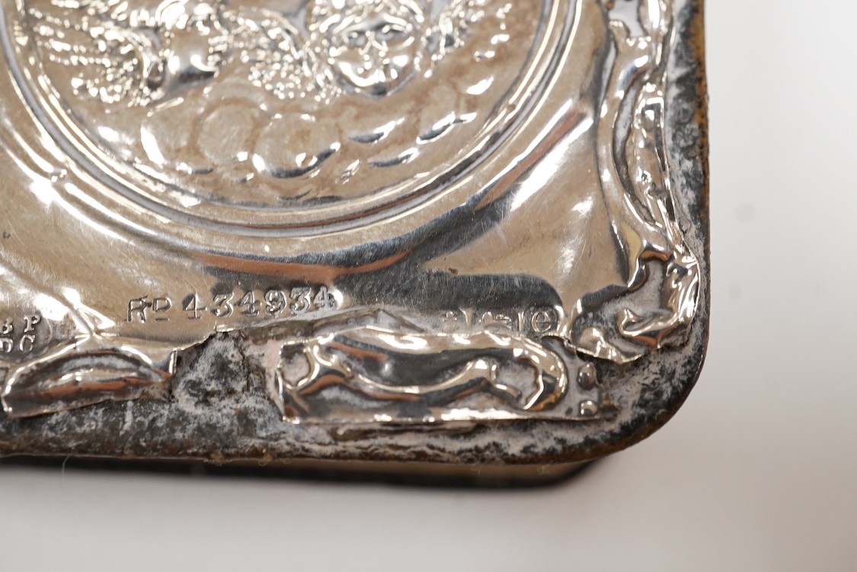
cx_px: 428
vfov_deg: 29.9
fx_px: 1071
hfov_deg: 43.6
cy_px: 286
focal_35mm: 45
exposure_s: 1/100
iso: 2500
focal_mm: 30
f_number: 13
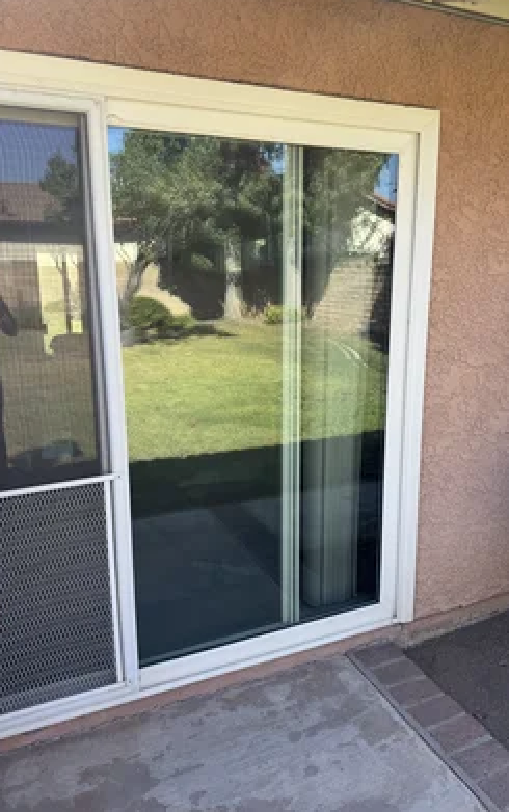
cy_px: 401
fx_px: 576
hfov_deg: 47.6
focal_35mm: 26
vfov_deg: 70.4
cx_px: 270
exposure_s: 1/651
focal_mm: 6.76
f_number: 1.78
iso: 80
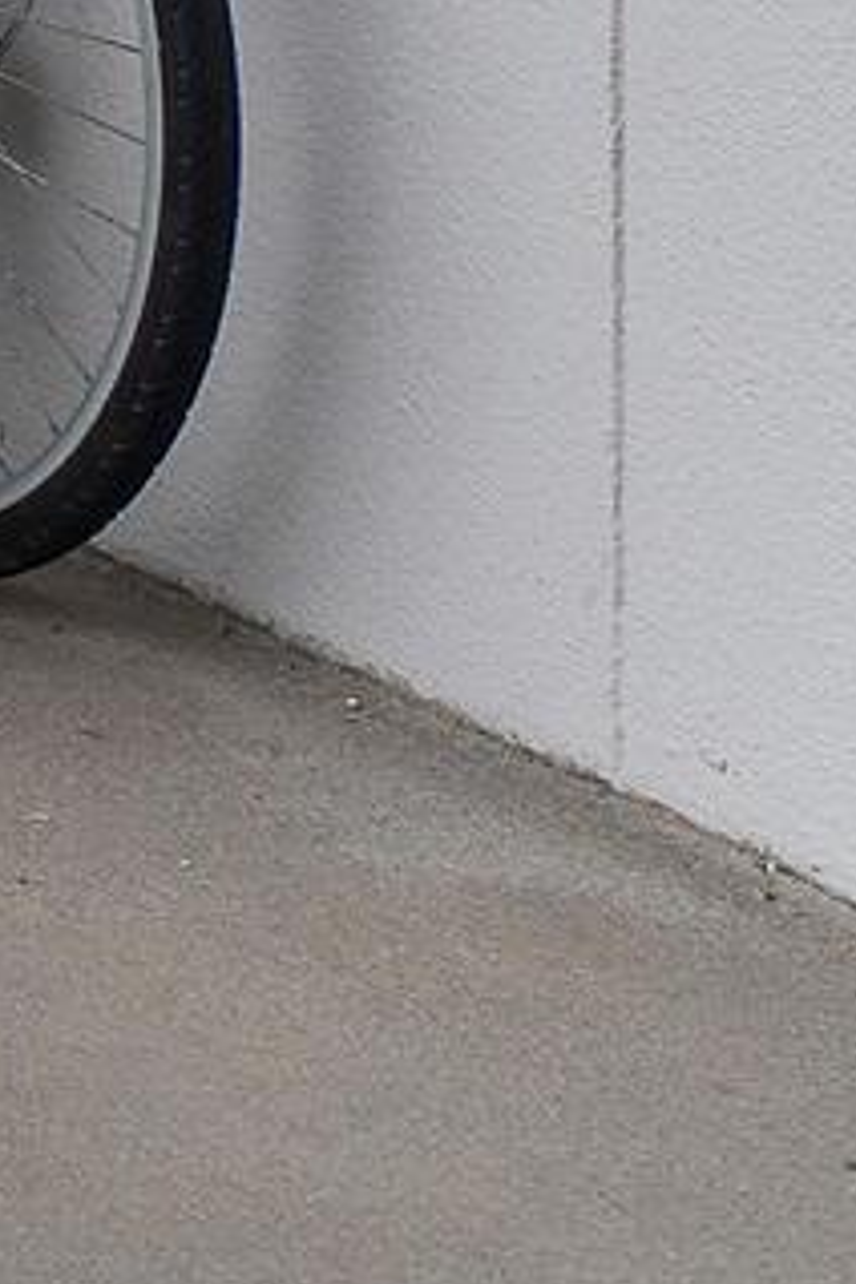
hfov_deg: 6.1
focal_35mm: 164
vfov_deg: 11.6
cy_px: -999
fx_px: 5857
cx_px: -3182
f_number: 8
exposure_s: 1/60
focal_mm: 17
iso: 200
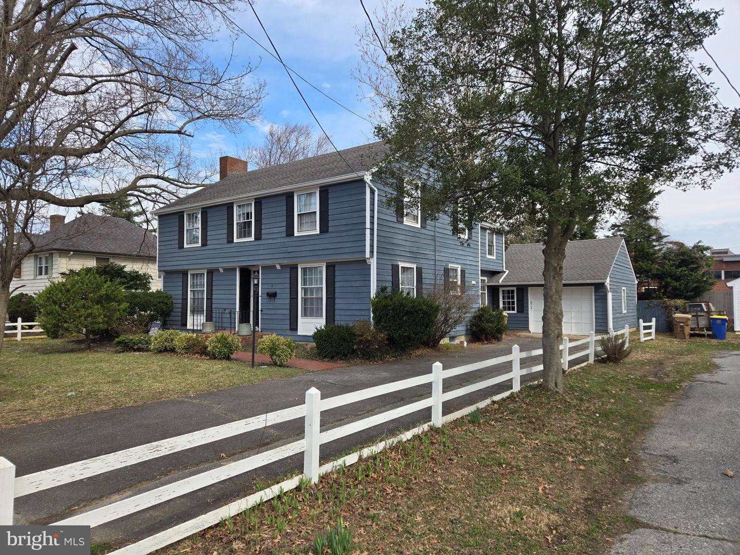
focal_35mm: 23
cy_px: 278
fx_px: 492
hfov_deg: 73.9
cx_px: 370
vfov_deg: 58.9
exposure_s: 1/1024
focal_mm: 5.4
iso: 25
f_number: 1.8
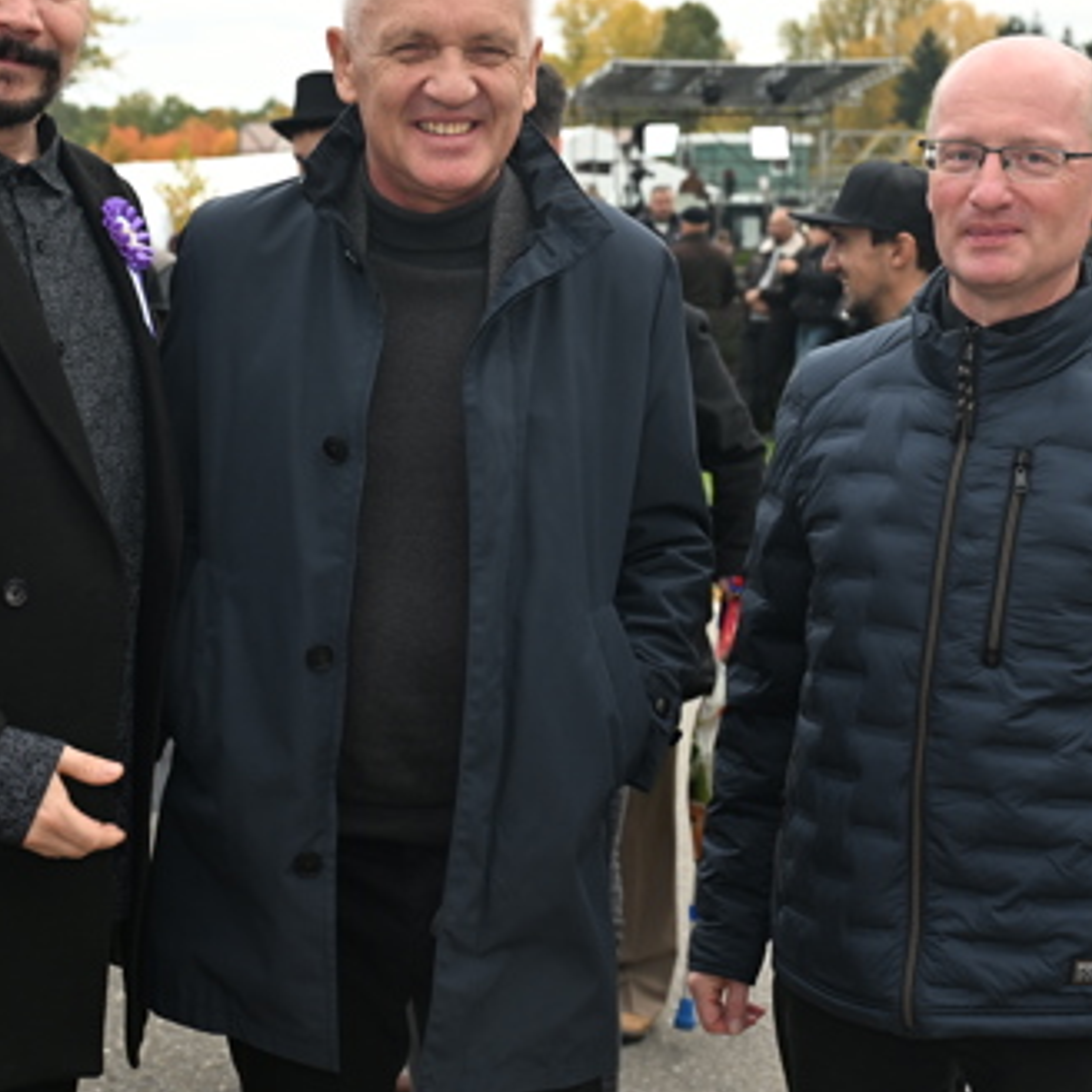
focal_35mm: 68
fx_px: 2427
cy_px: 526
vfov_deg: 25.4
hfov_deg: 25.3
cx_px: 466
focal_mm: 38
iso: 400
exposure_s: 1/400
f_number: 5
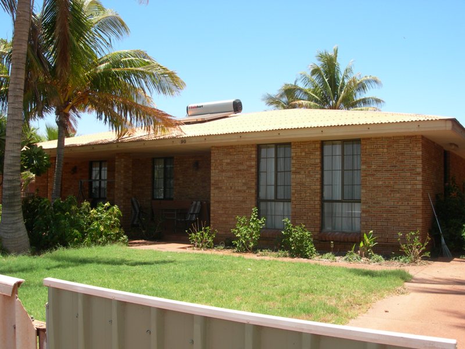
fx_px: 510
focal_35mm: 38
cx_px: 232
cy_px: 174
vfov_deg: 37.7
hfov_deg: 49.0
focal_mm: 7.8
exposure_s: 1/296
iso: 50
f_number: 4.8
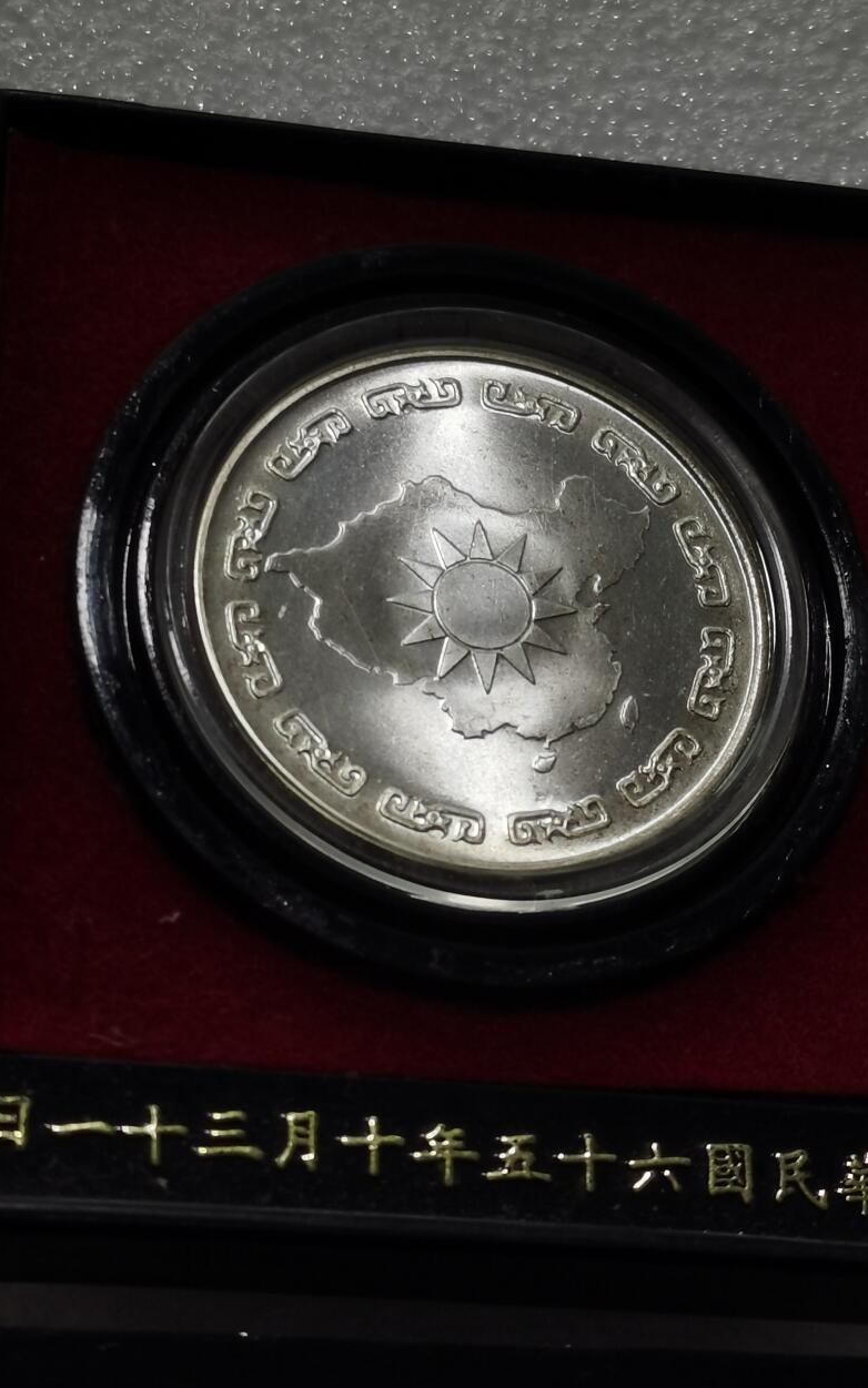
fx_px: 3406
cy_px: 592
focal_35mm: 90
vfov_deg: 23.0
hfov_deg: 14.5
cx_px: 484
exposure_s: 1/295
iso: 50
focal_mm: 5.58
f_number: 1.8
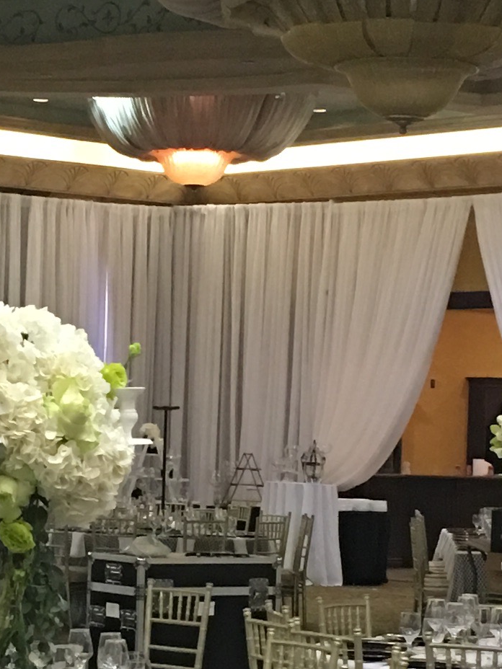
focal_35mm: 126
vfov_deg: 15.6
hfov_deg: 11.7
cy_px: 483
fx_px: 2436
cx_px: 92
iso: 100
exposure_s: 1/15
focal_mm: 4.15
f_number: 2.2
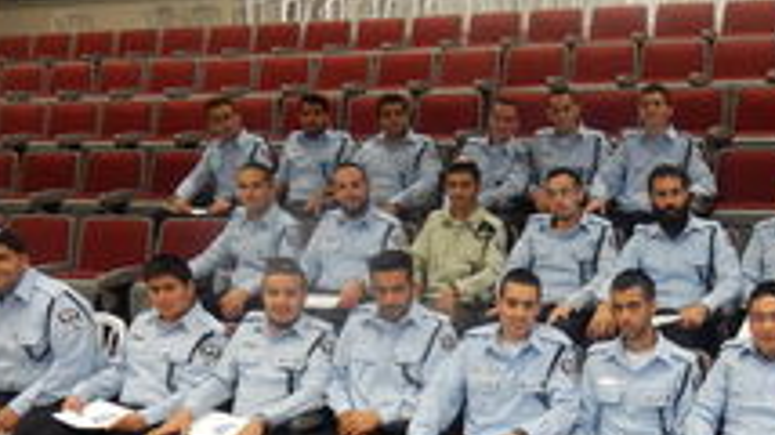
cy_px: 388
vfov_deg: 22.9
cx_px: 627
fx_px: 1047
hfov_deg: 39.0
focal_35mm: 51
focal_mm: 4.5
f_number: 3.7
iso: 320
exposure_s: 1/30
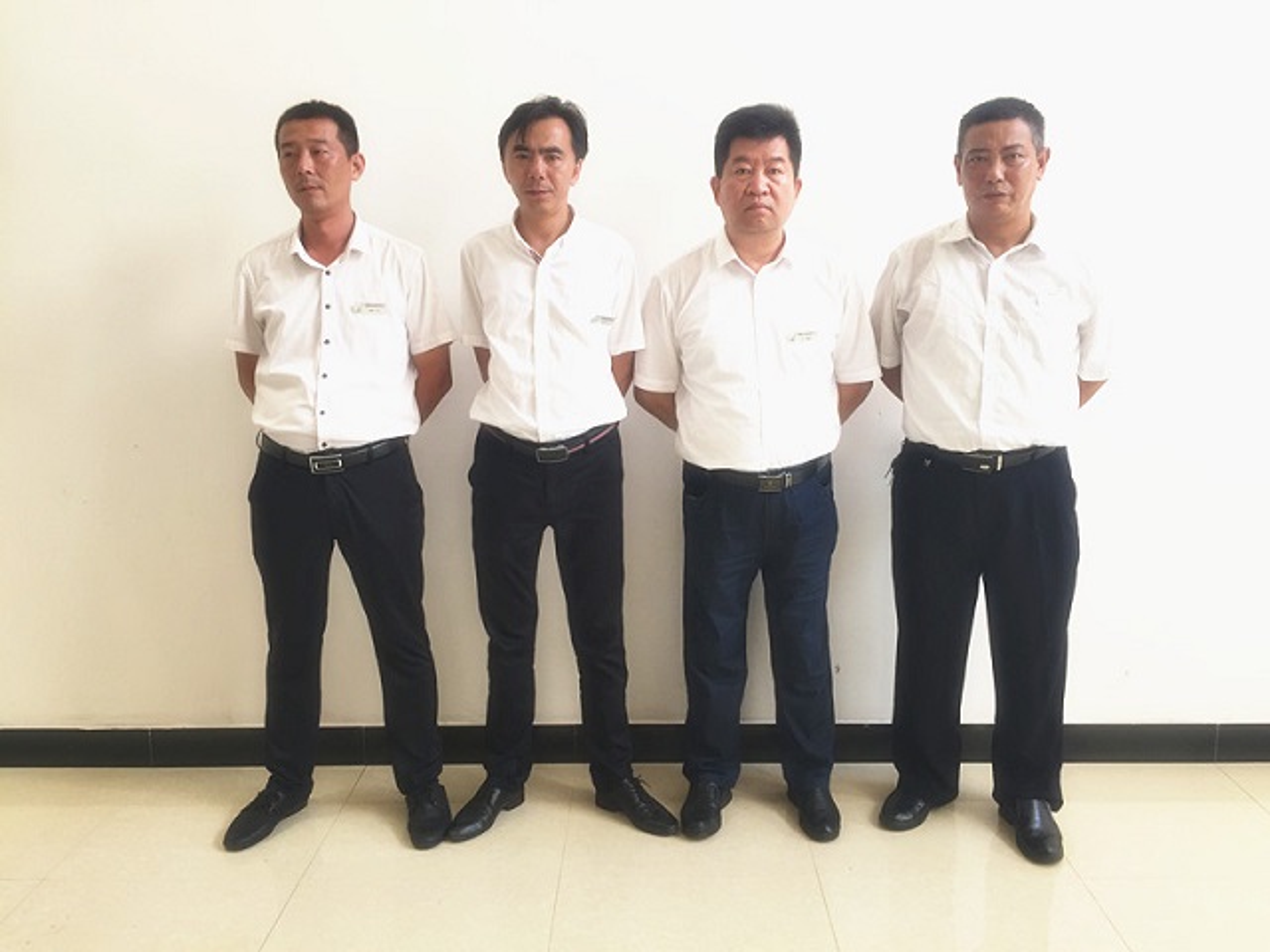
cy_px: 476
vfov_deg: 48.2
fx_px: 1064
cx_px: 635
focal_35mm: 29
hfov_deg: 61.7
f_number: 2.2
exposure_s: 1/50
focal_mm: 4.15
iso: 40
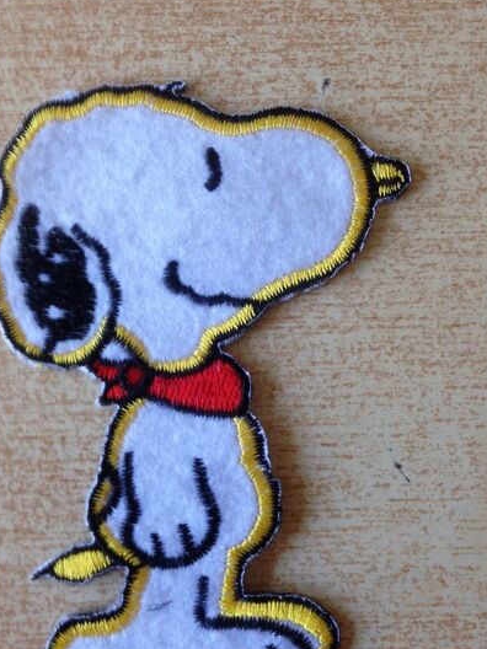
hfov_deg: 35.9
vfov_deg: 46.7
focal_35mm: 40
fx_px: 750
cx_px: 203
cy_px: 356
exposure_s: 1/20
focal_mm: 4.12
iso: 50
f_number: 2.4
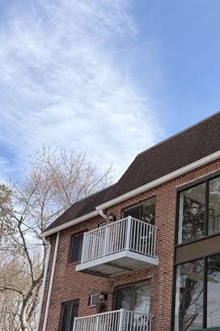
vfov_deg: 41.1
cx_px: 214
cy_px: 233
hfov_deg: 27.2
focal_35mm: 47
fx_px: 431
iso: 80
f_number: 1.78
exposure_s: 1/2907
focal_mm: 6.76
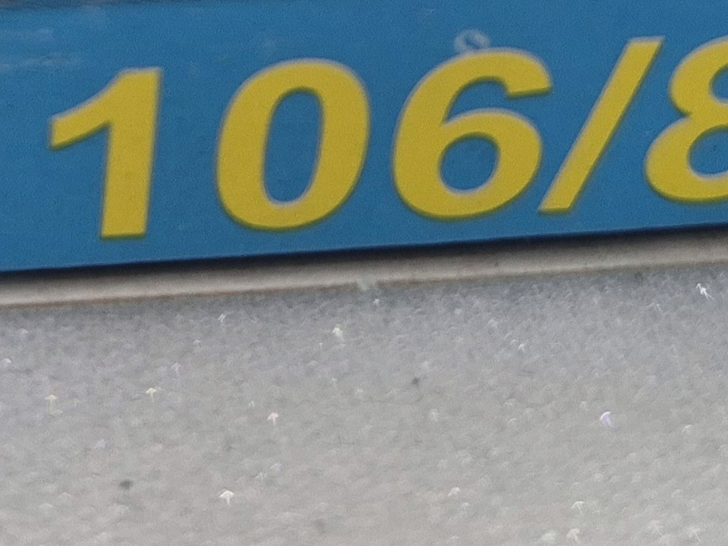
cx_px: 60
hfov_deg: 19.1
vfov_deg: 12.8
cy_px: -537
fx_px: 2124
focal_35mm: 101
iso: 160
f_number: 1.8
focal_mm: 5.4
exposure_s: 1/120
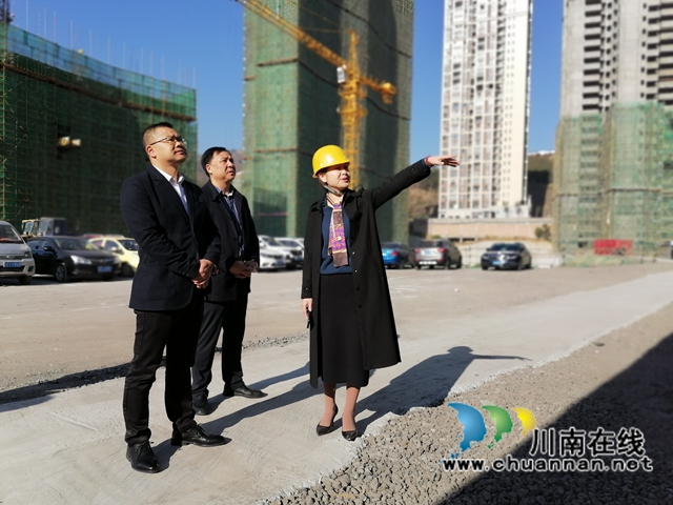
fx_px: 525
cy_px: 252
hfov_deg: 65.3
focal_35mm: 27
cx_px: 336
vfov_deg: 51.4
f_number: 1.8
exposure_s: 1/1587
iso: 50
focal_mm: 5.3
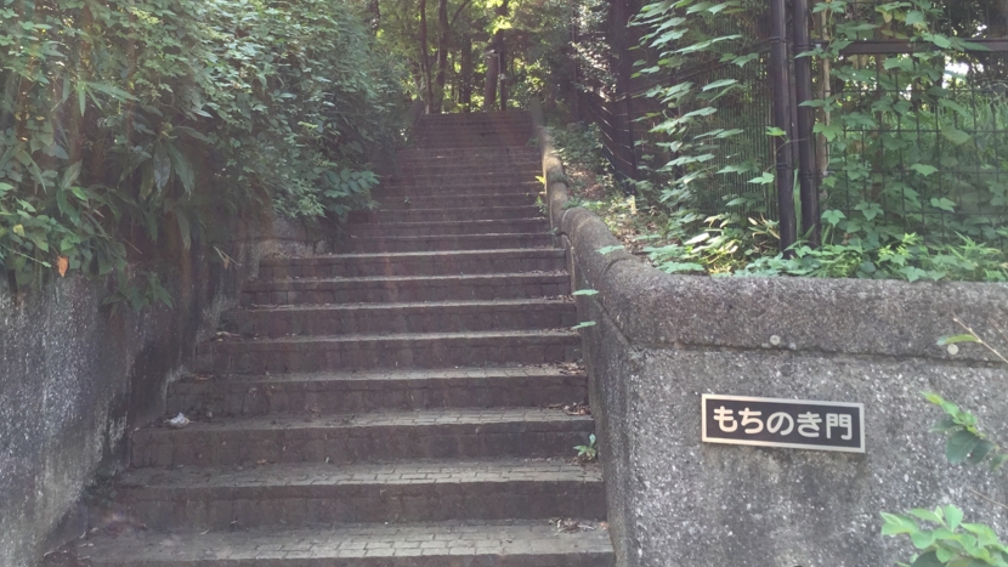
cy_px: 120
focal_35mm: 39
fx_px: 1042
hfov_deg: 51.6
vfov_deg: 29.8
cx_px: 475
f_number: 2.2
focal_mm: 4.15
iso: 50
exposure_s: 1/120
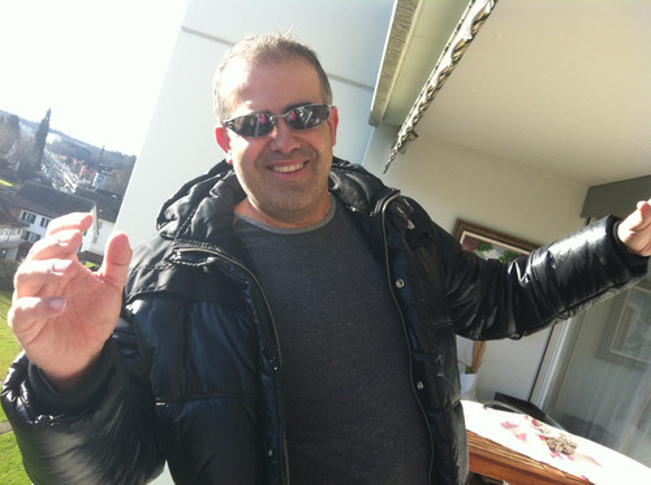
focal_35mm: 35
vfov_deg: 40.6
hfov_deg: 52.7
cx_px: 326
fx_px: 657
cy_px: 242
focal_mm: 3.85
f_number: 2.8
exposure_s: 1/366
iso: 80
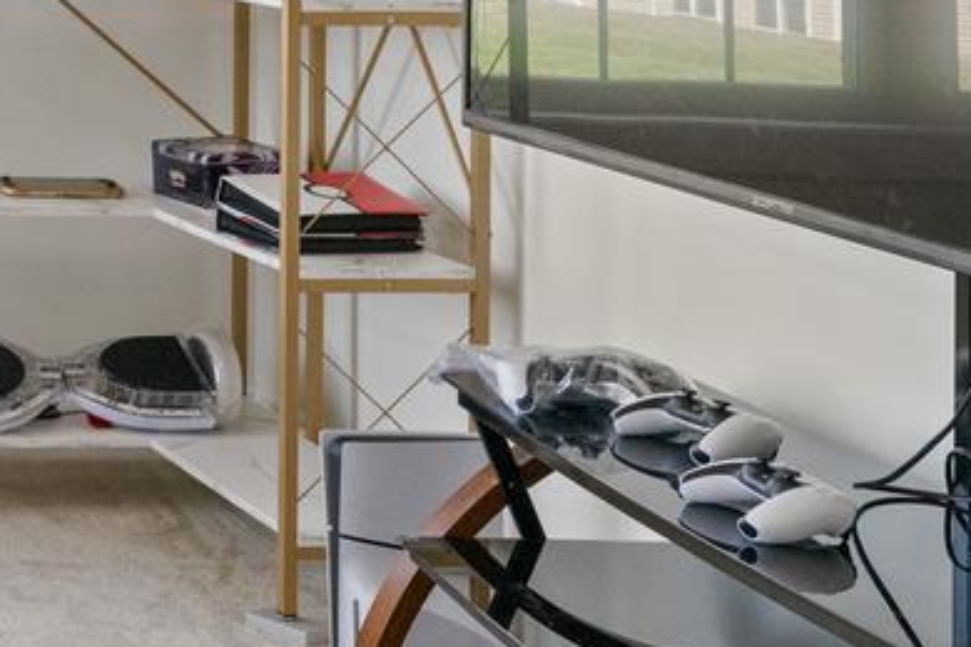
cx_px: -677
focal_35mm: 84
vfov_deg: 15.5
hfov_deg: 19.4
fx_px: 2265
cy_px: -195
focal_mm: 16
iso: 400
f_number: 8
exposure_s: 1/30
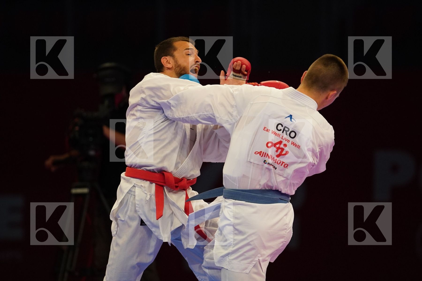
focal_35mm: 300
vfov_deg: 4.6
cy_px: 140
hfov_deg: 6.9
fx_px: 3516
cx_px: 211
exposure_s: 1/1000
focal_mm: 200
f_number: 2.8
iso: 2500
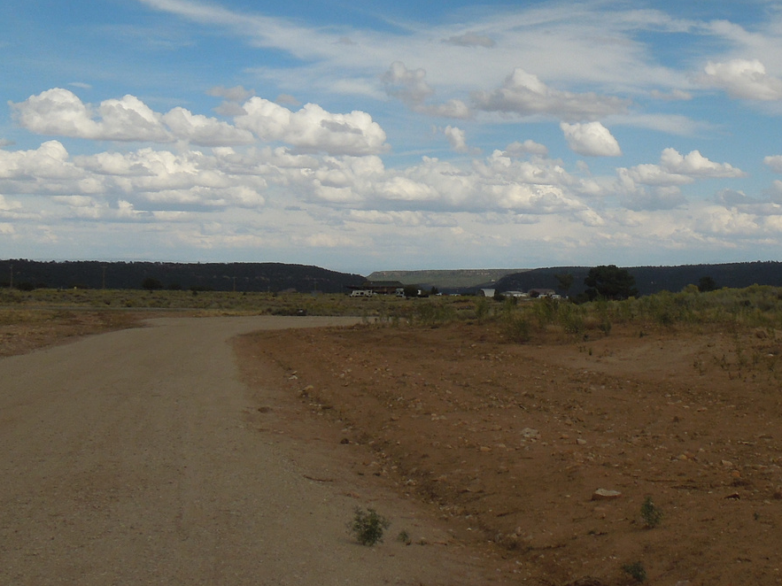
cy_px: 200
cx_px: 578
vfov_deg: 25.1
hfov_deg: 32.7
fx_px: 1310
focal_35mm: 58
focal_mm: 4.5
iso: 100
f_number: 6.6
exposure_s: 1/640
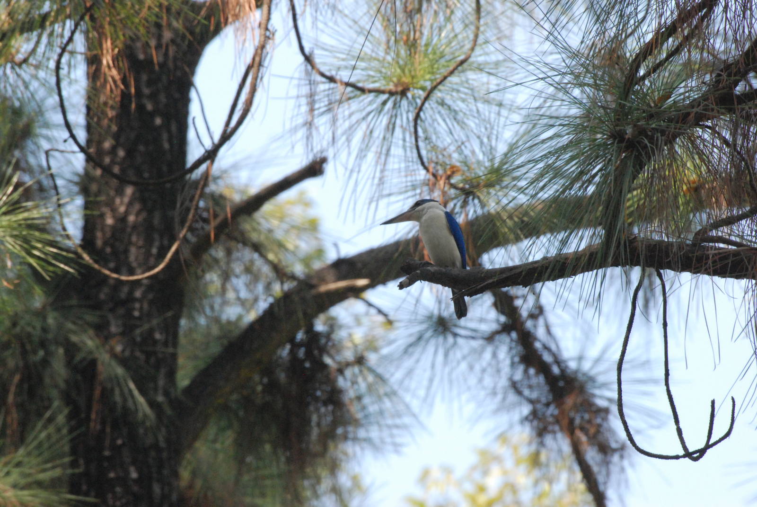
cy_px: 254
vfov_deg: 3.1
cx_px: 378
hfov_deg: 4.6
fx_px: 9474
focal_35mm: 450
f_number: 20
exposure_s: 1/160
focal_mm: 300
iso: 1600
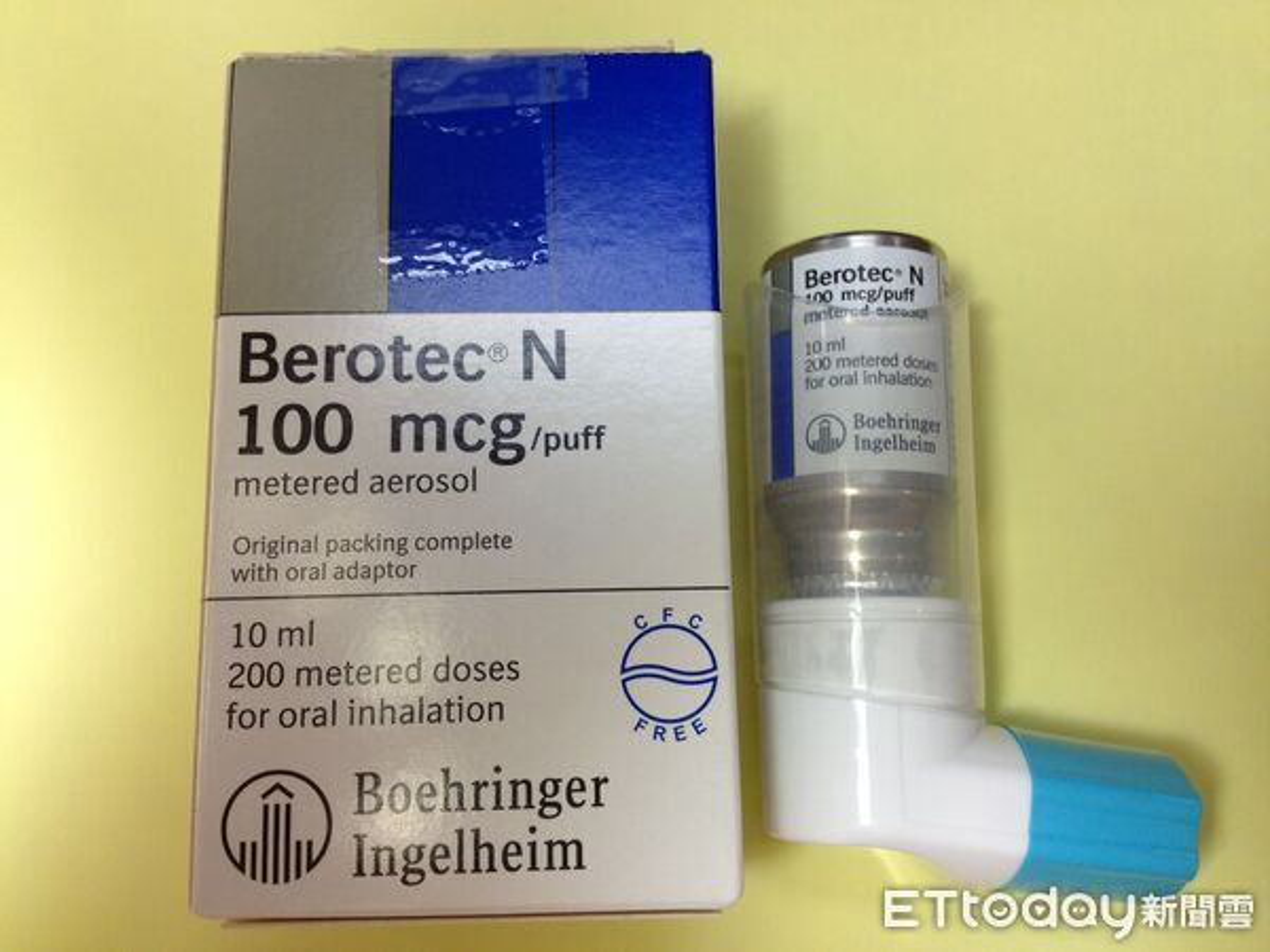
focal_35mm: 35
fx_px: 1284
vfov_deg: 40.7
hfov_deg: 52.6
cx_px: 635
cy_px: 476
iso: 100
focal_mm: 4.28
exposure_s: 1/120
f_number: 2.4
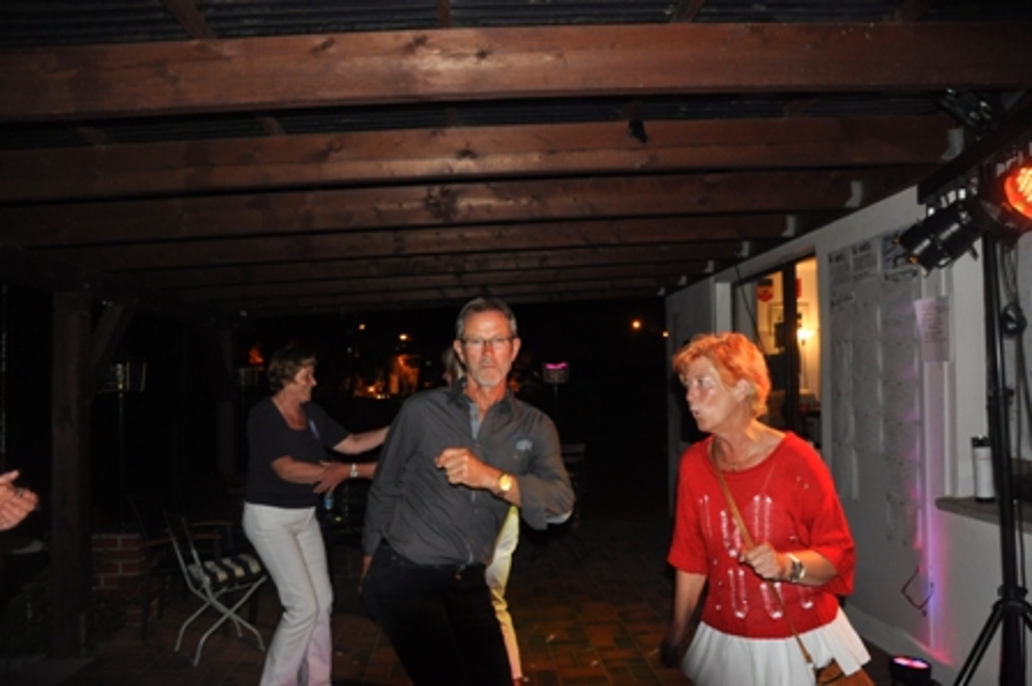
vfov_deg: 47.9
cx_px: 516
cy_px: 343
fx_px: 773
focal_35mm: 27
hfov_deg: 67.4
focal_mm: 18
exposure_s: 1/60
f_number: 3.5
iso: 800
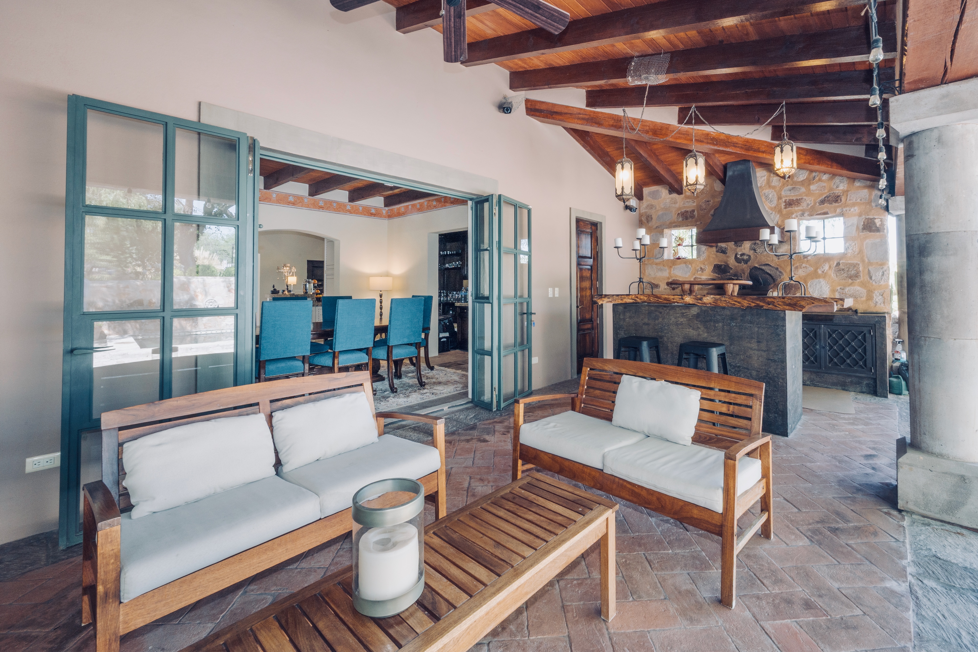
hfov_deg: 104.3
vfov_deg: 81.2
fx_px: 380
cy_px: 326
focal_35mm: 14
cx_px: 489
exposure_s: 1/5
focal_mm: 14
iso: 400
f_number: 22
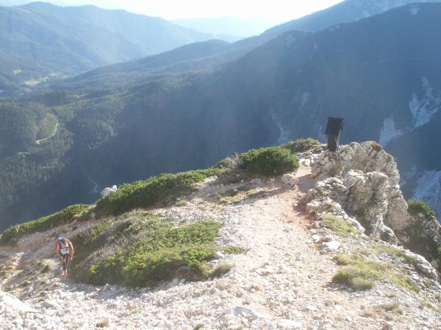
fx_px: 471
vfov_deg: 38.7
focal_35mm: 37
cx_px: 220
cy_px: 165
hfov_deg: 50.1
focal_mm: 7.7
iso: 50
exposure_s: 1/60
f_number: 7.1
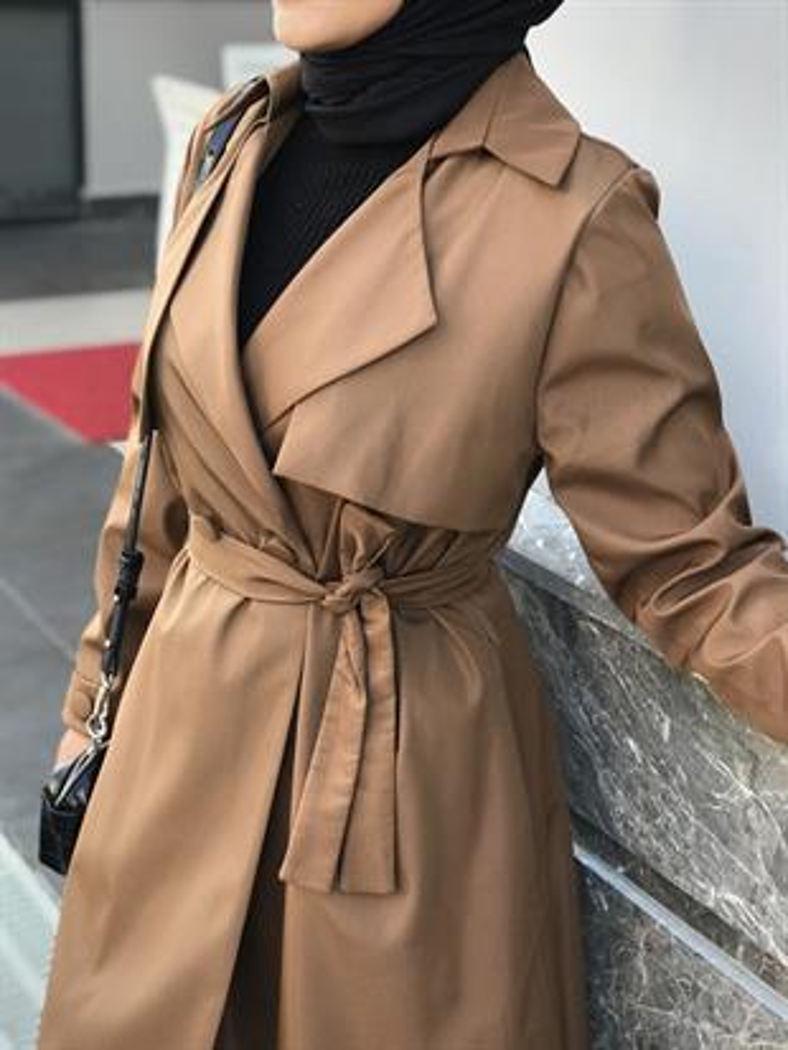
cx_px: 394
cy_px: 525
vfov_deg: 33.8
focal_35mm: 57
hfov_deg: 25.7
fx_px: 1729
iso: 25
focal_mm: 6.6
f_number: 2.8
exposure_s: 1/50
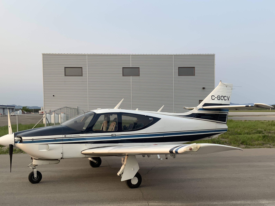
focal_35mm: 37
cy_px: 121
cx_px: 141
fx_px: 294
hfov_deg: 50.1
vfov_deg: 38.5
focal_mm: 3
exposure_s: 1/469
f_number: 1.8
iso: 16
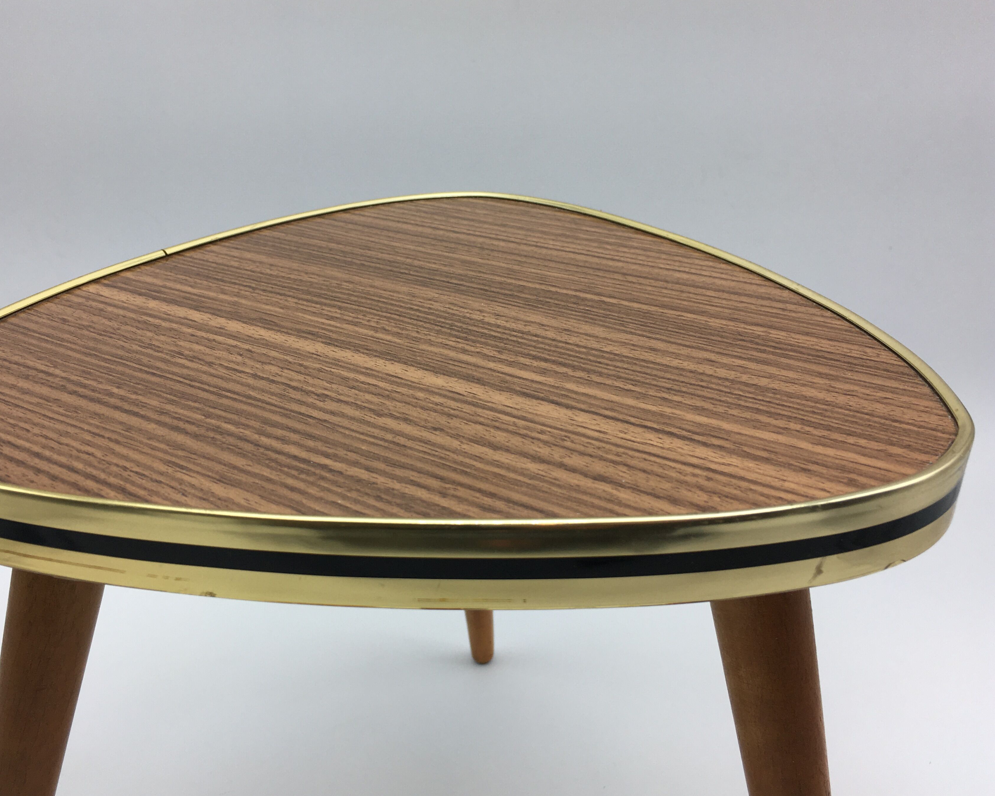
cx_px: 445
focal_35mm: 34
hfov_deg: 52.7
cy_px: 388
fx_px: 1001
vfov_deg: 43.3
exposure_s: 1/212
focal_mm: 4.15
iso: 25
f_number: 2.2
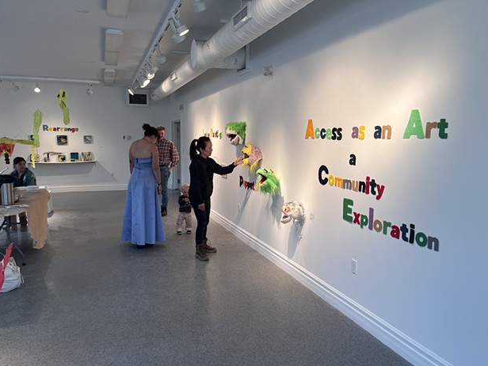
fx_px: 381
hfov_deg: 65.3
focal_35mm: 27
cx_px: 238
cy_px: 189
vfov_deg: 51.3
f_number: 1.6
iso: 64
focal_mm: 5.1
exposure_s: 1/120
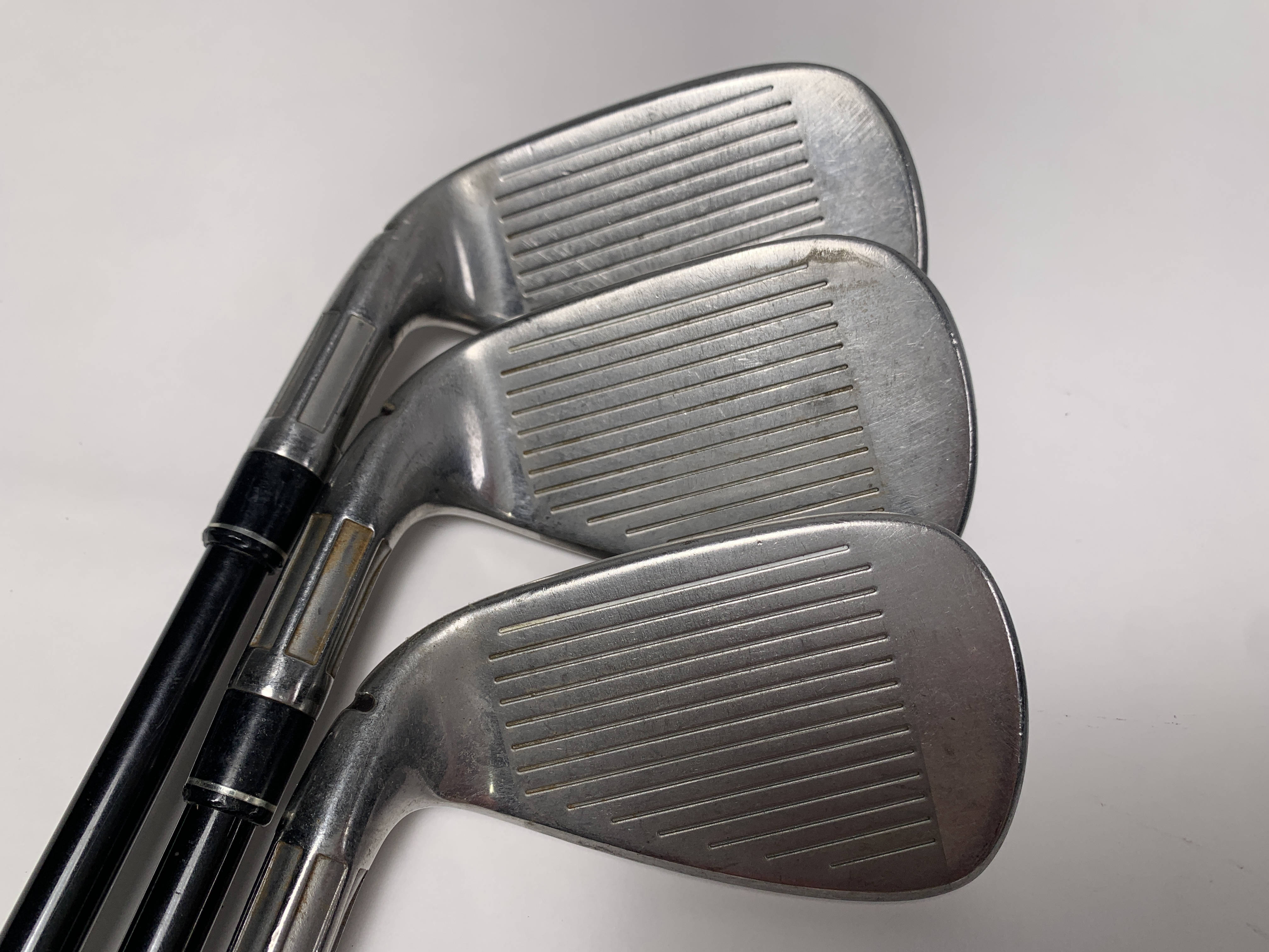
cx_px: 634
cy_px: 476
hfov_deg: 67.3
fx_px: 953
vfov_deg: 53.1
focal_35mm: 26
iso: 25
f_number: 1.8
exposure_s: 1/372
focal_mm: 4.25
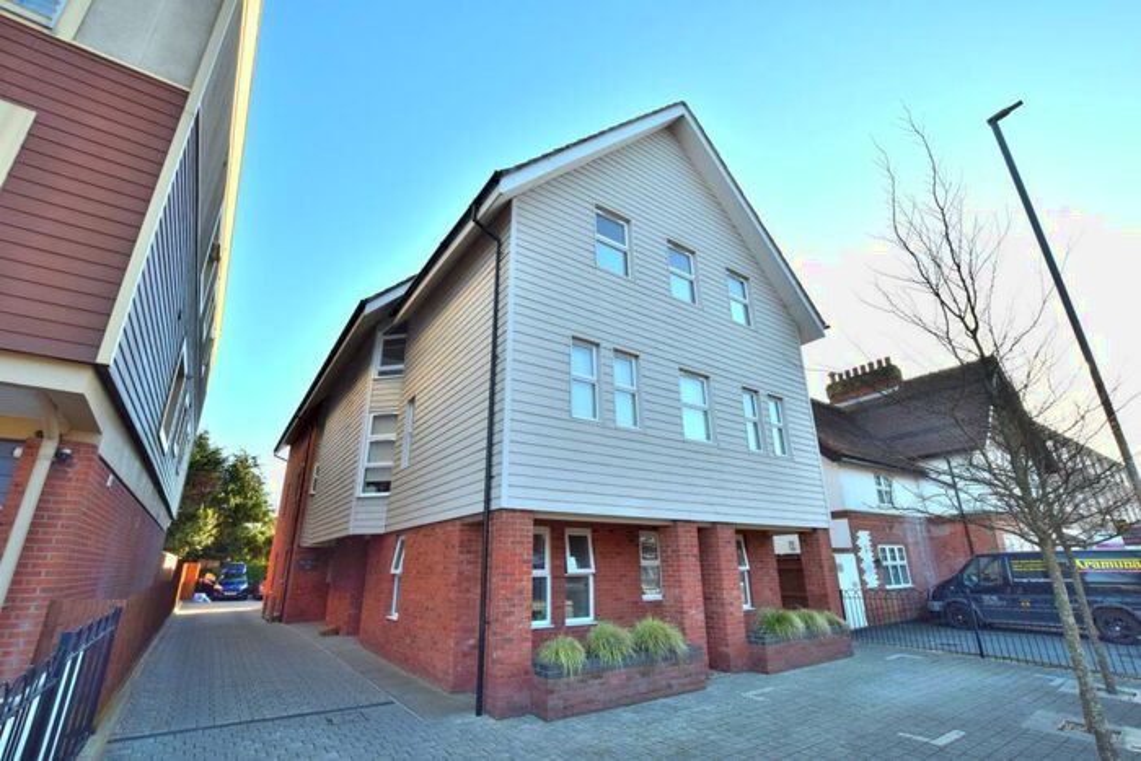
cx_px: 570
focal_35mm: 15
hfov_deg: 100.4
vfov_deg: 77.4
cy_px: 380
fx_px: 475
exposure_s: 1/250
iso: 200
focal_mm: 10
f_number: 8
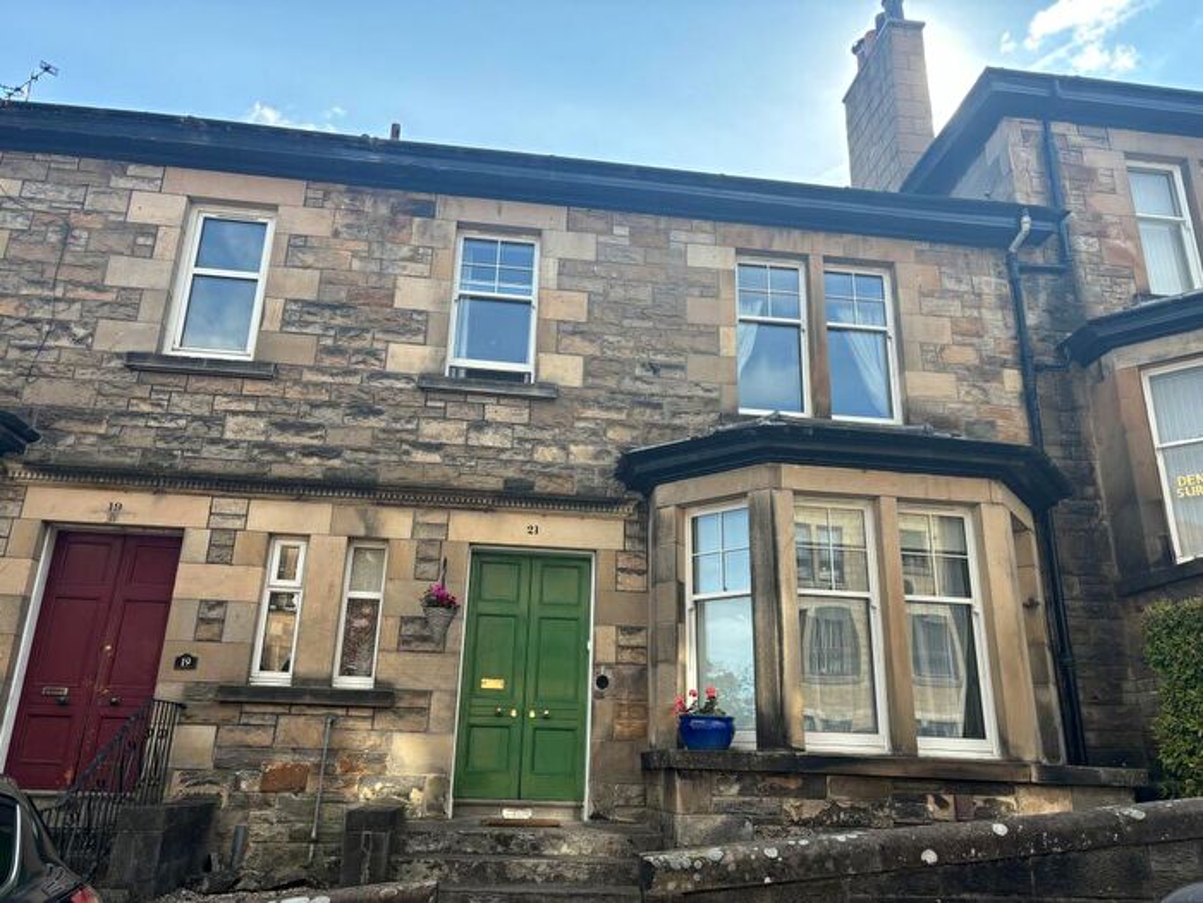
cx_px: 602
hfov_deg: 67.3
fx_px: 904
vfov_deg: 53.1
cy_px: 452
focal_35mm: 26
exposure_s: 1/943
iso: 50
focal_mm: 5.96
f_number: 1.6
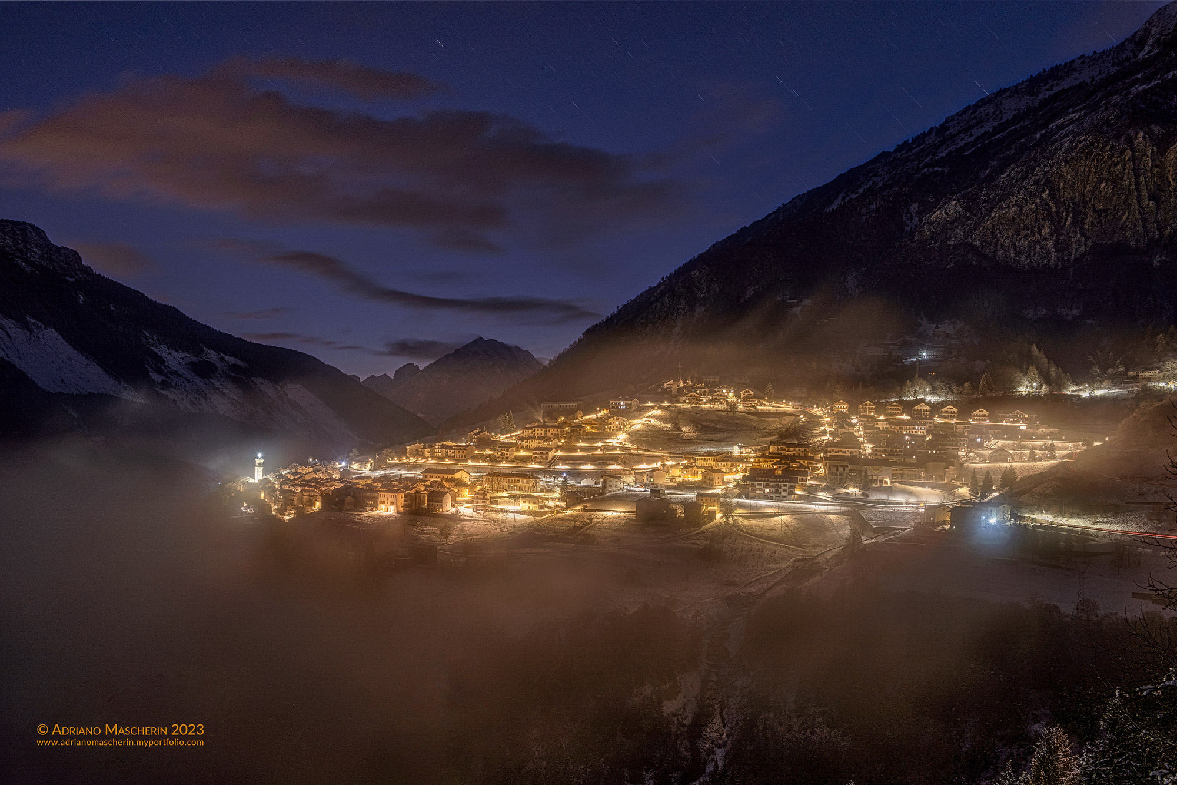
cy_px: 392
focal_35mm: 30
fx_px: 997
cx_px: 588
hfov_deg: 61.1
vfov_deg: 42.9
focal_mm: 30.5
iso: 100
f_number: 10
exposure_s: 187
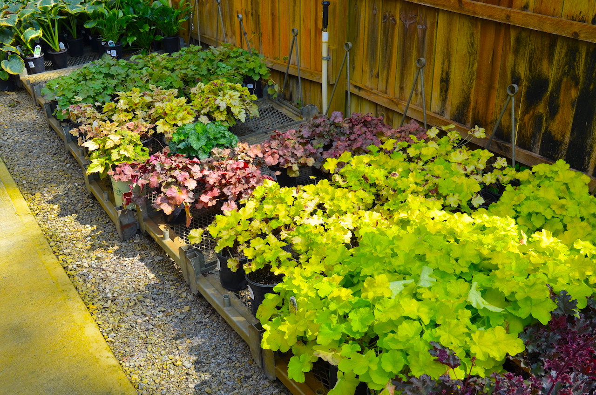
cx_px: 298
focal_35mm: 36
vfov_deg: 36.7
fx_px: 595
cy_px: 198
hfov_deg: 53.2
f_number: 7.1
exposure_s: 1/160
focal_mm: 24
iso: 100
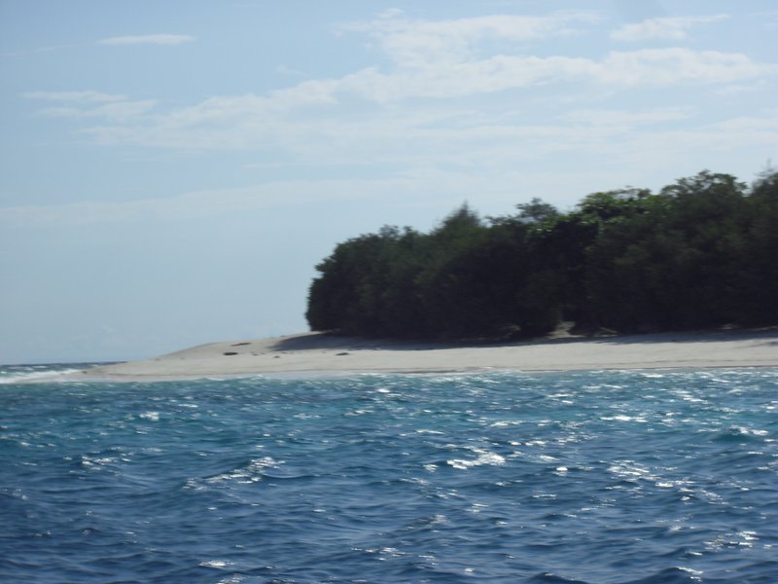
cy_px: 292
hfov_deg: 17.4
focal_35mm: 113
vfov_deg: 13.1
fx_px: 2540
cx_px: 389
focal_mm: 18.6
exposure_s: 1/200
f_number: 14.7
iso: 100
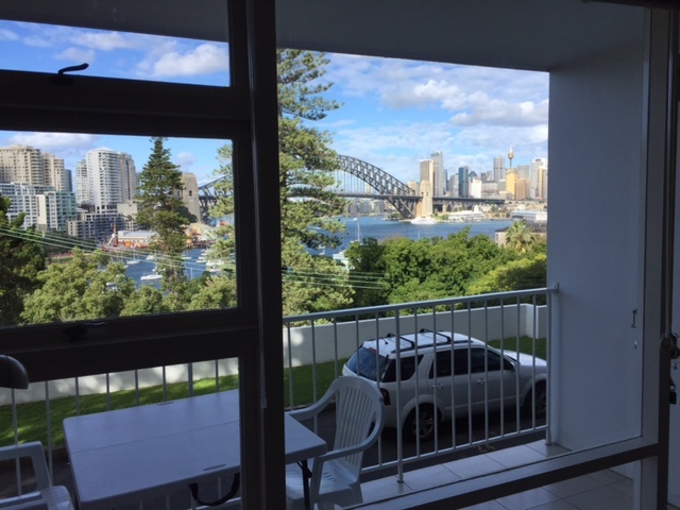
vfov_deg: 48.2
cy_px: 255
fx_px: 570
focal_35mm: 29
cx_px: 340
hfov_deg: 61.7
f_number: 2.2
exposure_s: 1/1319
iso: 32
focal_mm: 4.15
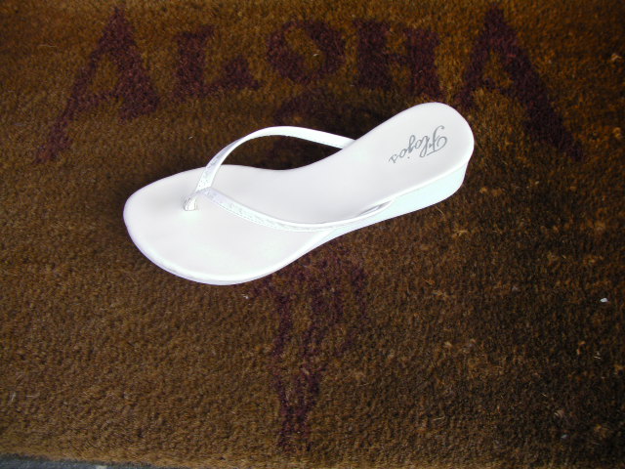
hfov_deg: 49.0
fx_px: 686
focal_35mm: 38
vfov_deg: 37.7
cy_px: 234
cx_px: 312
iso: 50
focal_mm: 6.3
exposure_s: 1/61.1
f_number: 3.5
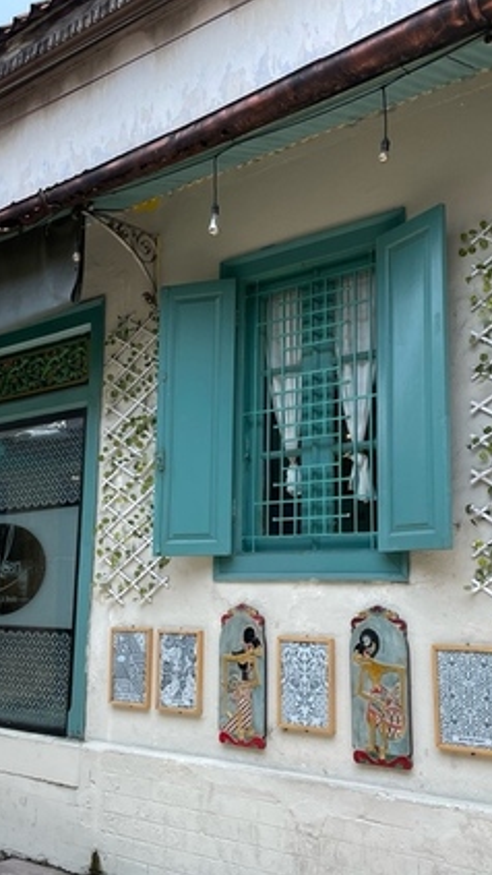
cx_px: 230
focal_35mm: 38
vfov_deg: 52.8
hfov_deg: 31.2
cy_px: 438
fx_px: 881
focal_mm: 4.2
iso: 32
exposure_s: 1/895
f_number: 1.6
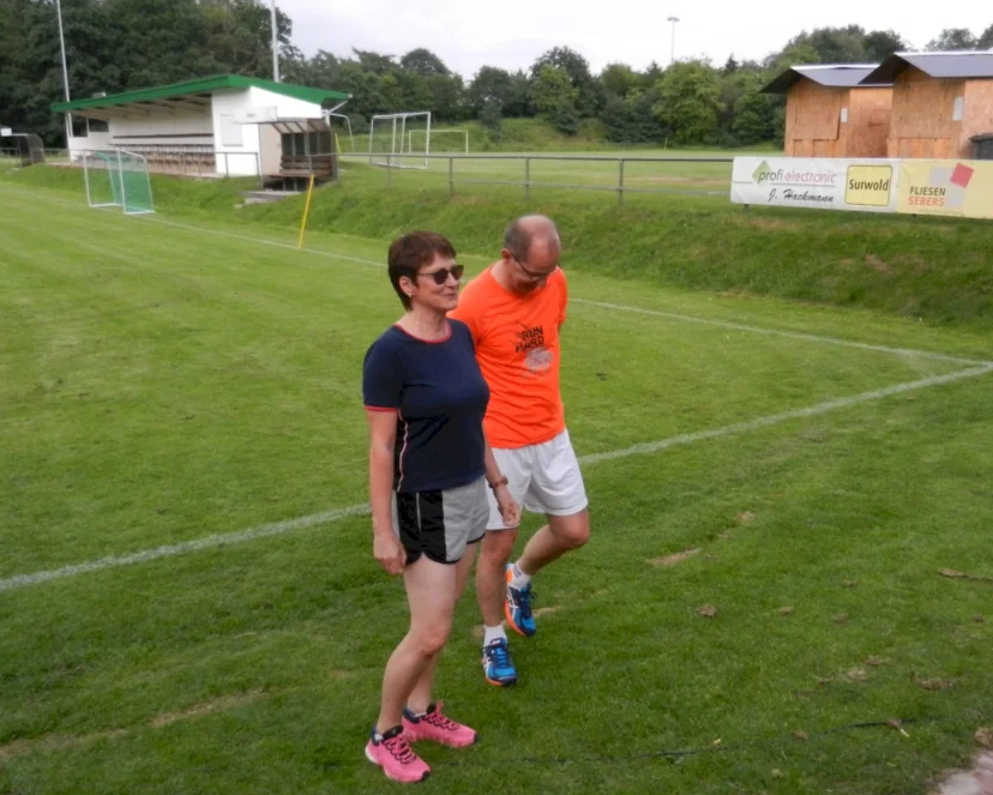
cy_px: 410
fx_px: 1029
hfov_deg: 51.5
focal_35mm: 35
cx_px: 488
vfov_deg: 42.2
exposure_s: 1/640
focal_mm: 5.1
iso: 800
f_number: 7.2
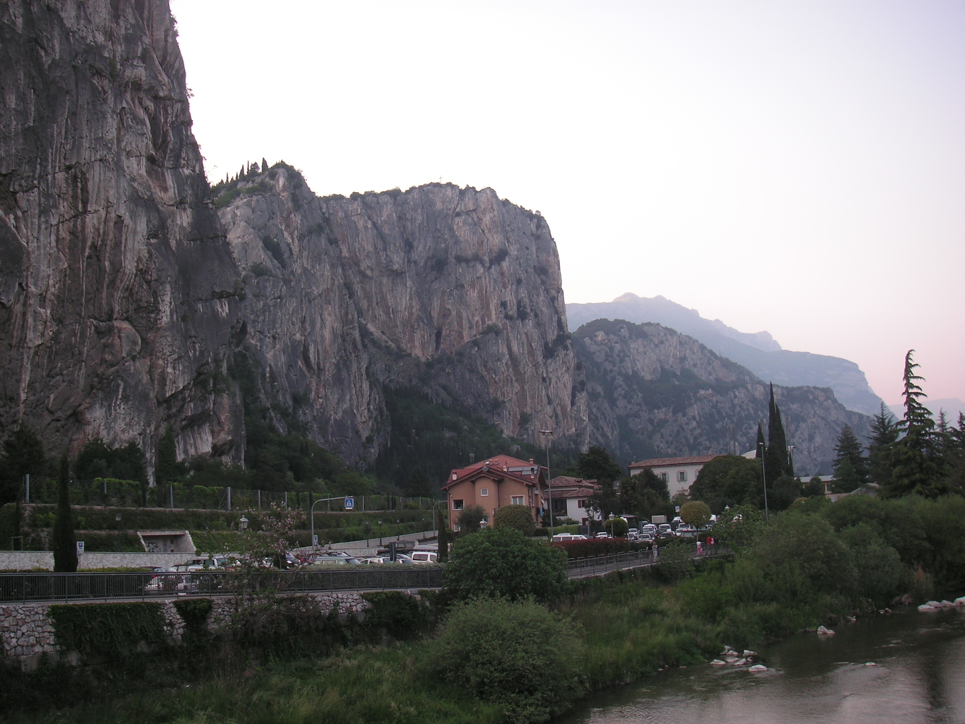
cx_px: 482
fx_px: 1059
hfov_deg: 49.0
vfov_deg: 37.7
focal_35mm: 38
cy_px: 362
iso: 50
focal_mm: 6.3
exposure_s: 1/90
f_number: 3.3
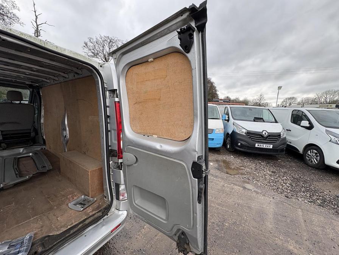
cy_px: 128
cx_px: 170
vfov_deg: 85.7
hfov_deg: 102.1
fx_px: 137
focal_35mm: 14
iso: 40
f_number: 2.2
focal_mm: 2.22
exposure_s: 1/100
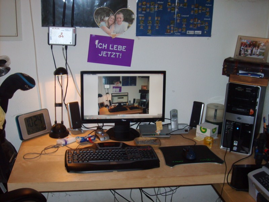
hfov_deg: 43.9
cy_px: 101
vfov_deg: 33.6
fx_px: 334
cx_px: 134
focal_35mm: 43
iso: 100
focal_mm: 7.2
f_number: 3
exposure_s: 1/45
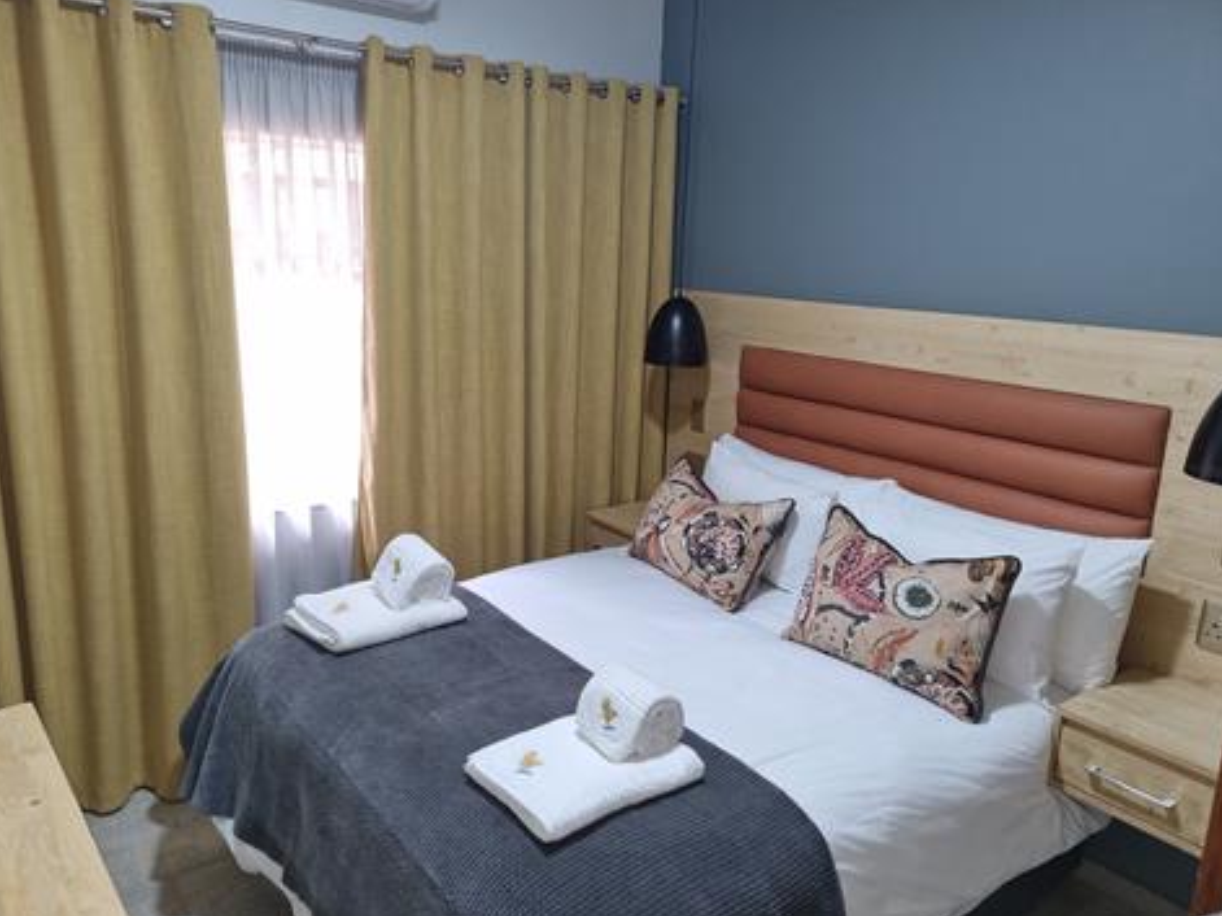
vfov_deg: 51.3
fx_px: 953
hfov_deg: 65.3
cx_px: 619
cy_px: 453
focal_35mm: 27
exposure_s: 1/50
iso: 96
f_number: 1.8
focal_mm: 5.4
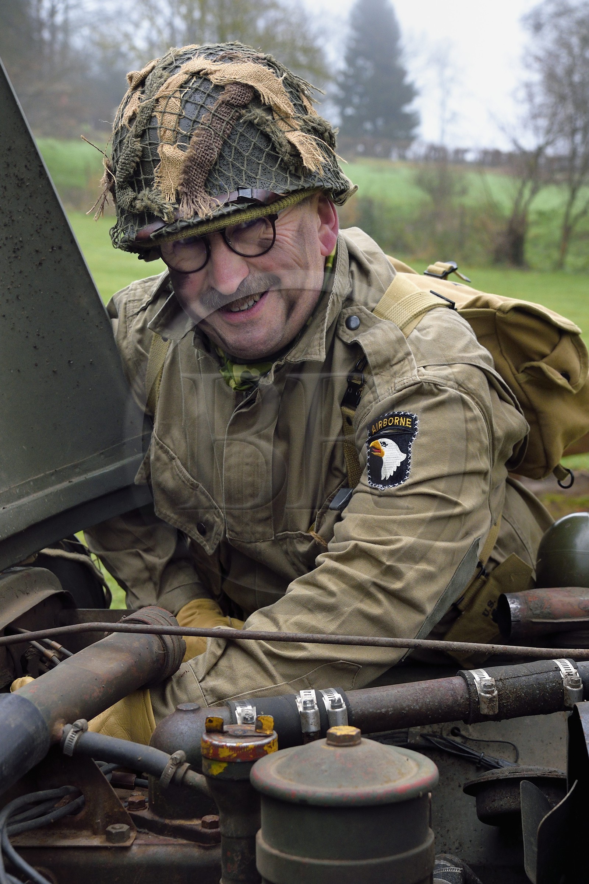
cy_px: 442
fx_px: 1276
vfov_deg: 38.2
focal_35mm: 52
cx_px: 294
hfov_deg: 26.0
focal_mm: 52
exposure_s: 1/100
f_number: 8
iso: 1600
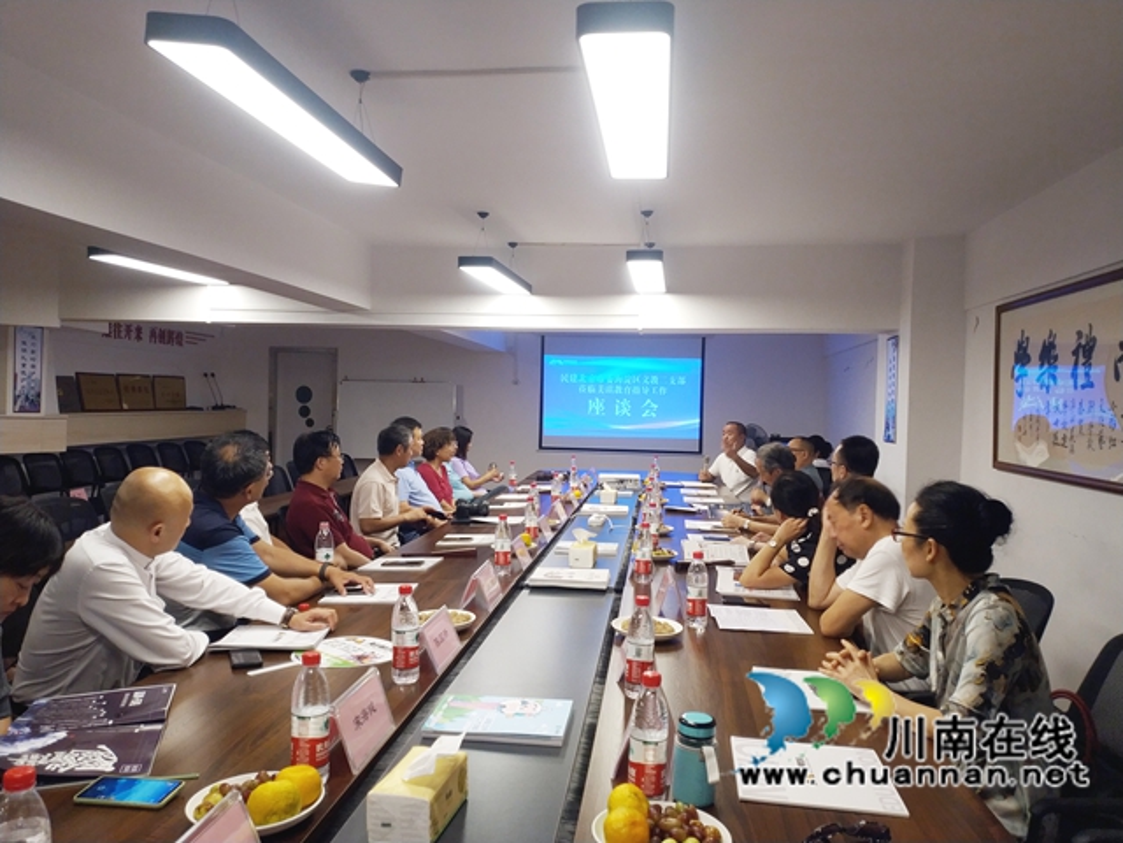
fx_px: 1038
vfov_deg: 44.2
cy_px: 422
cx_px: 562
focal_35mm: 32
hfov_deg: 56.8
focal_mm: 4.5
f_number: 2
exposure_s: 1/25
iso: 188
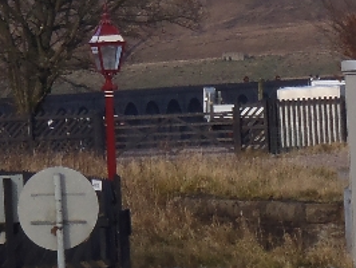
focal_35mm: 411
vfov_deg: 3.6
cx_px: 90
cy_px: -130
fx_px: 4231
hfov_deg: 4.8
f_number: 5.1
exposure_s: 1/250
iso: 80
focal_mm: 18.2
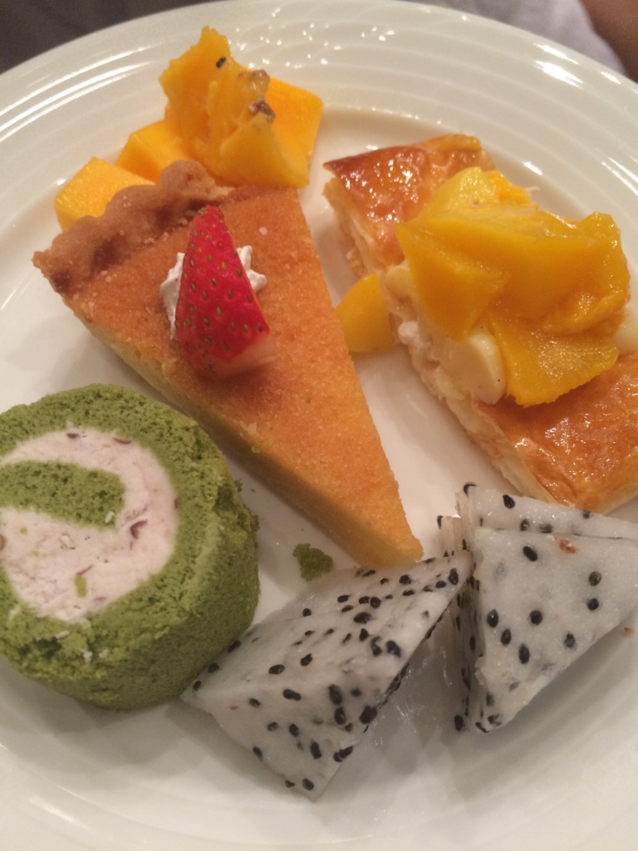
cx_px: 319
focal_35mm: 29
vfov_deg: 61.7
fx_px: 713
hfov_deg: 48.2
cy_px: 426
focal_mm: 4.15
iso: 160
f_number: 2.2
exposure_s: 1/30
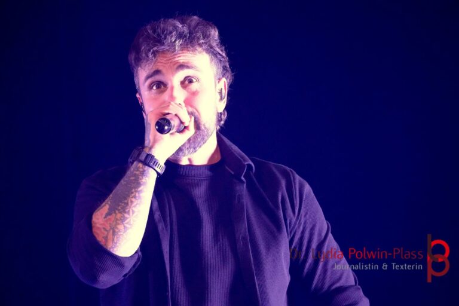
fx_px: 2811
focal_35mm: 220
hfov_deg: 9.3
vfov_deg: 6.2
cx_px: 230
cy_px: 153
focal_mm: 147
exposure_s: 1/160
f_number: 5.6
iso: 6400
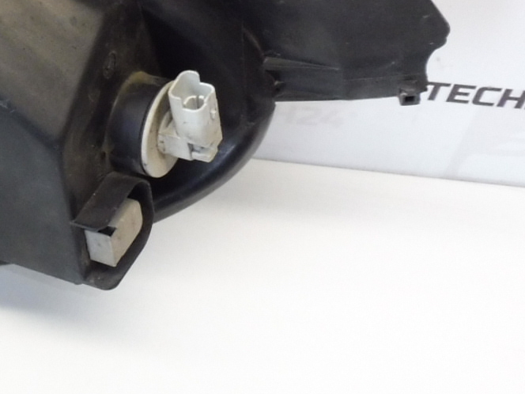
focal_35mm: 74
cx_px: -278
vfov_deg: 19.6
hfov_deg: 21.7
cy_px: 44
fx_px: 1122
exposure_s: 1/60
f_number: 4
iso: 250
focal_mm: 4.3
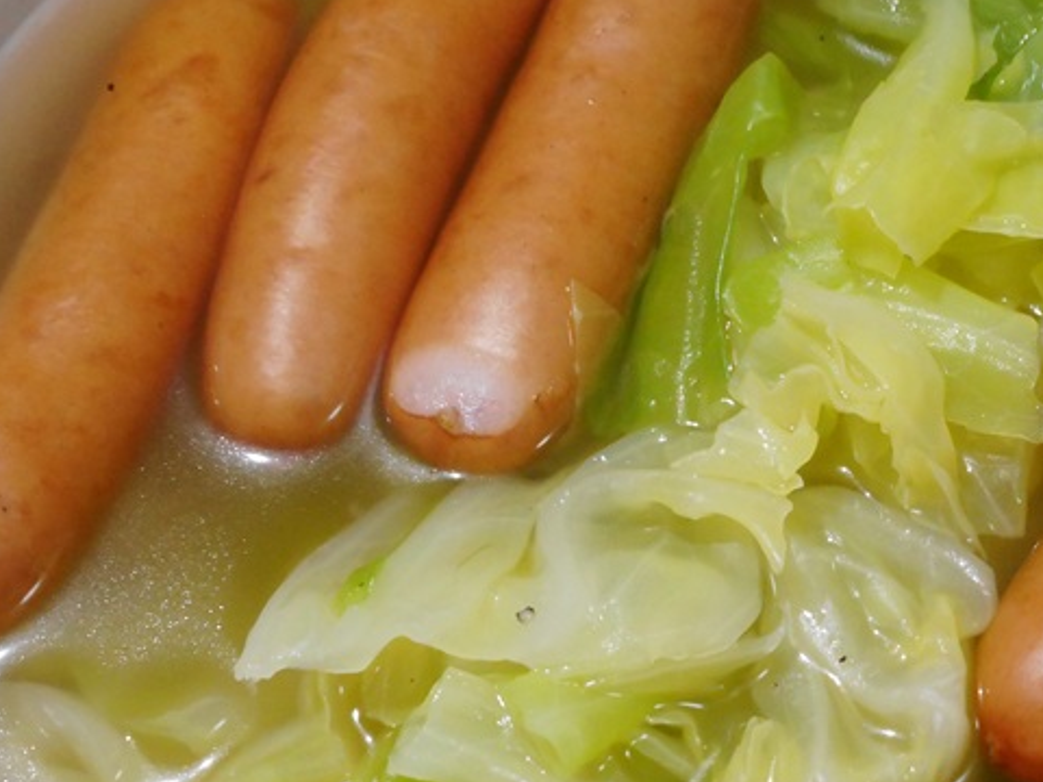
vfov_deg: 14.5
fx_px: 3073
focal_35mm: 102
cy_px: 495
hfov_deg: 19.2
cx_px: 724
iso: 320
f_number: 4.9
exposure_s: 1/30
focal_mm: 9.1
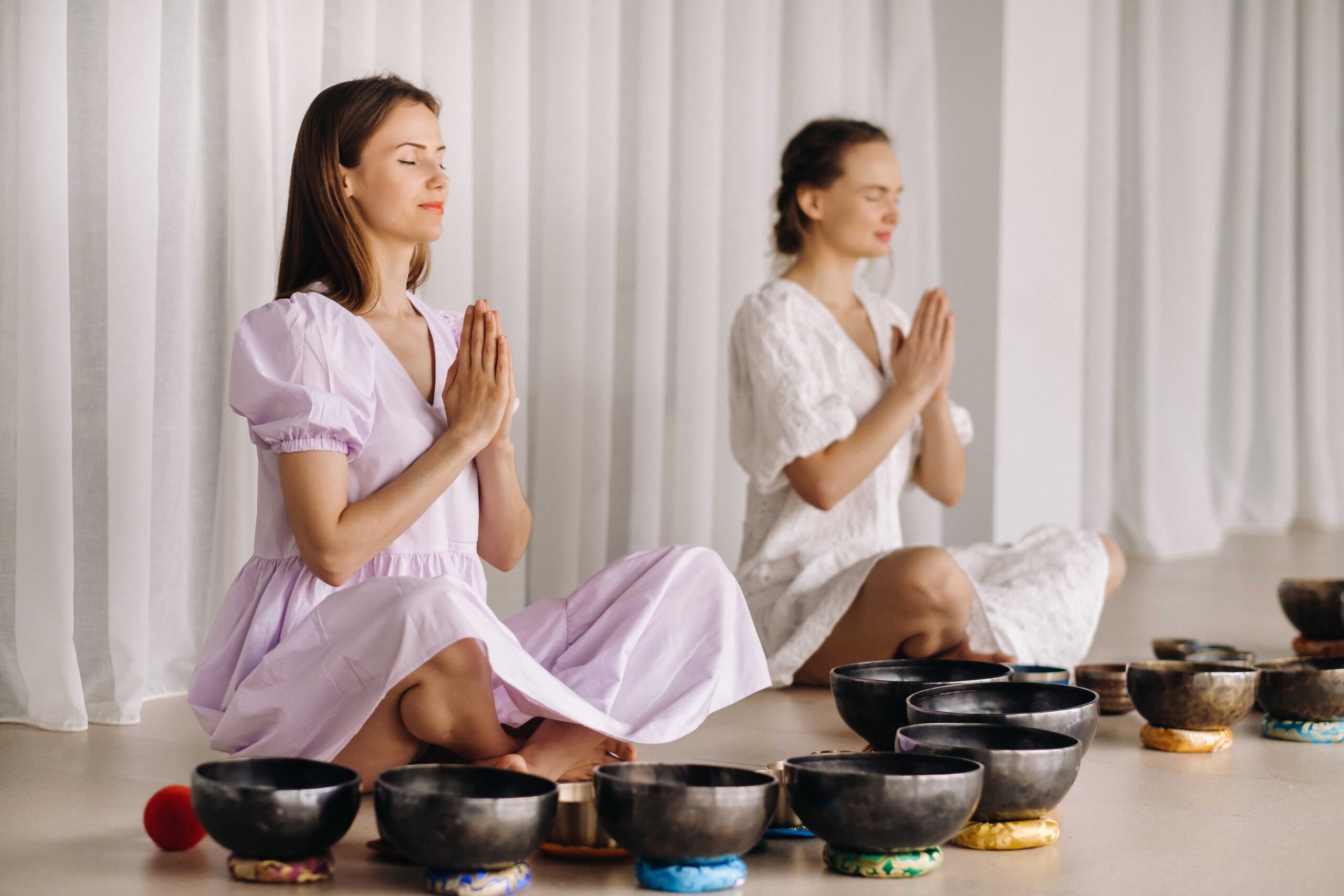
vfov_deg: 16.3
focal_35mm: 84
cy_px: 448
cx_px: 672
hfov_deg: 24.2
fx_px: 3136
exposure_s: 1/500
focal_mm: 56
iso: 800
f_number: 2
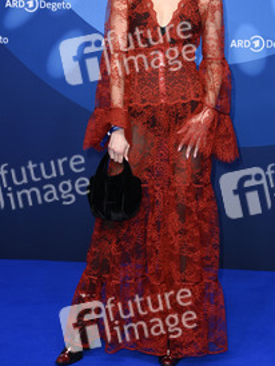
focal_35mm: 98
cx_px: 167
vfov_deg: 19.9
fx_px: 1036
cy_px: 120
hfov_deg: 15.1
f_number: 5.6
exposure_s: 1/250
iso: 1250
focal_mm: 70
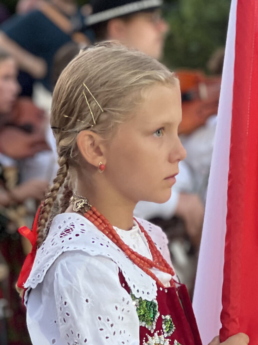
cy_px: 184
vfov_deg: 10.0
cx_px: 216
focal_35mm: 197
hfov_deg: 7.5
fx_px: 1959
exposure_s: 1/33
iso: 250
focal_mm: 9
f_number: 2.8
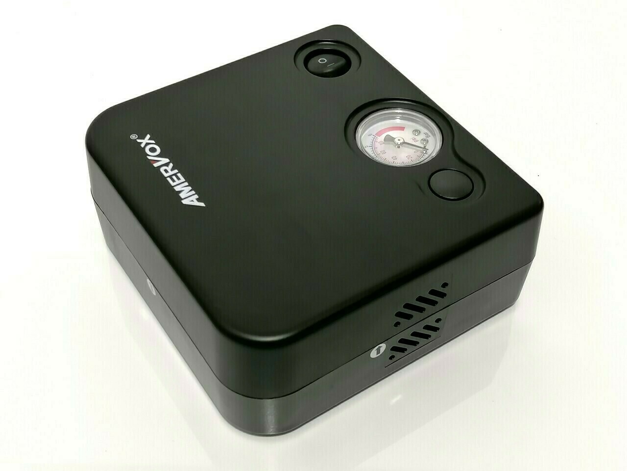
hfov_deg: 38.2
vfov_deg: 29.1
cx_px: 314
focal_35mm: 50
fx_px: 906
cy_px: 236
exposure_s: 1/50
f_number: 1.8
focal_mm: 4.75
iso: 160
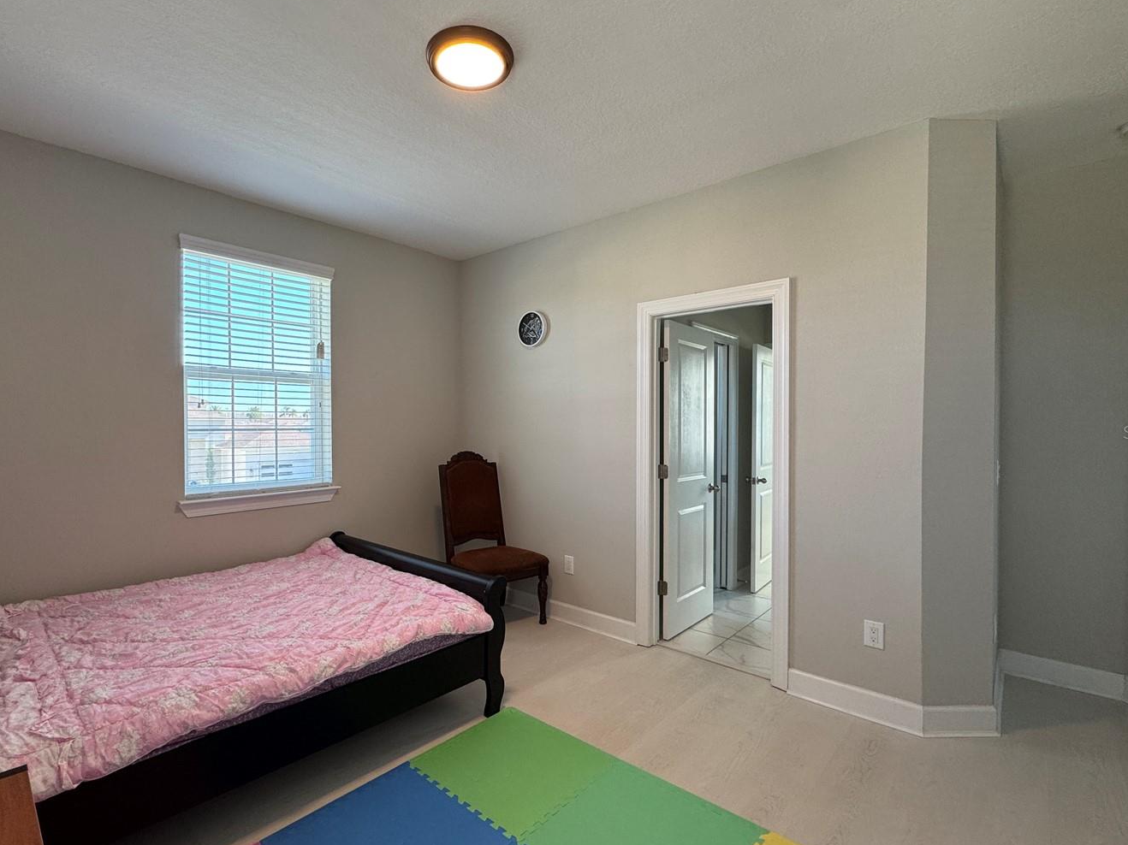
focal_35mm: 17
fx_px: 554
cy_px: 432
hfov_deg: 90.9
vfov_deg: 74.7
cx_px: 519
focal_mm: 2.22
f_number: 2.2
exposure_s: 1/120
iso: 160
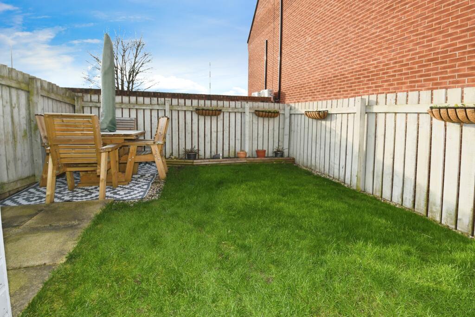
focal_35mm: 15
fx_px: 198
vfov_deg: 77.3
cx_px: 238
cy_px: 158
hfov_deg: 100.4
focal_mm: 10
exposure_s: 1/250
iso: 800
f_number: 11
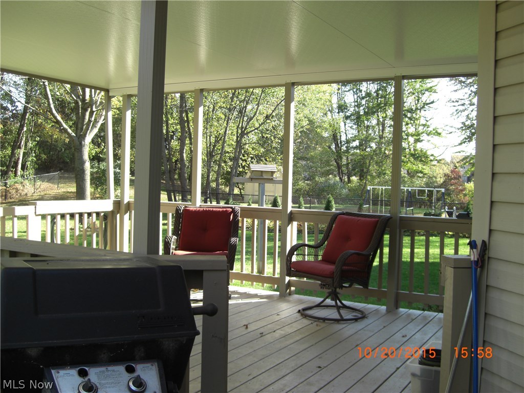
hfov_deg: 49.0
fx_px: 575
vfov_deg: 37.7
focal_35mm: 38
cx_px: 262
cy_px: 196
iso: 80
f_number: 2.8
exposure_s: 1/160
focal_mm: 7.9
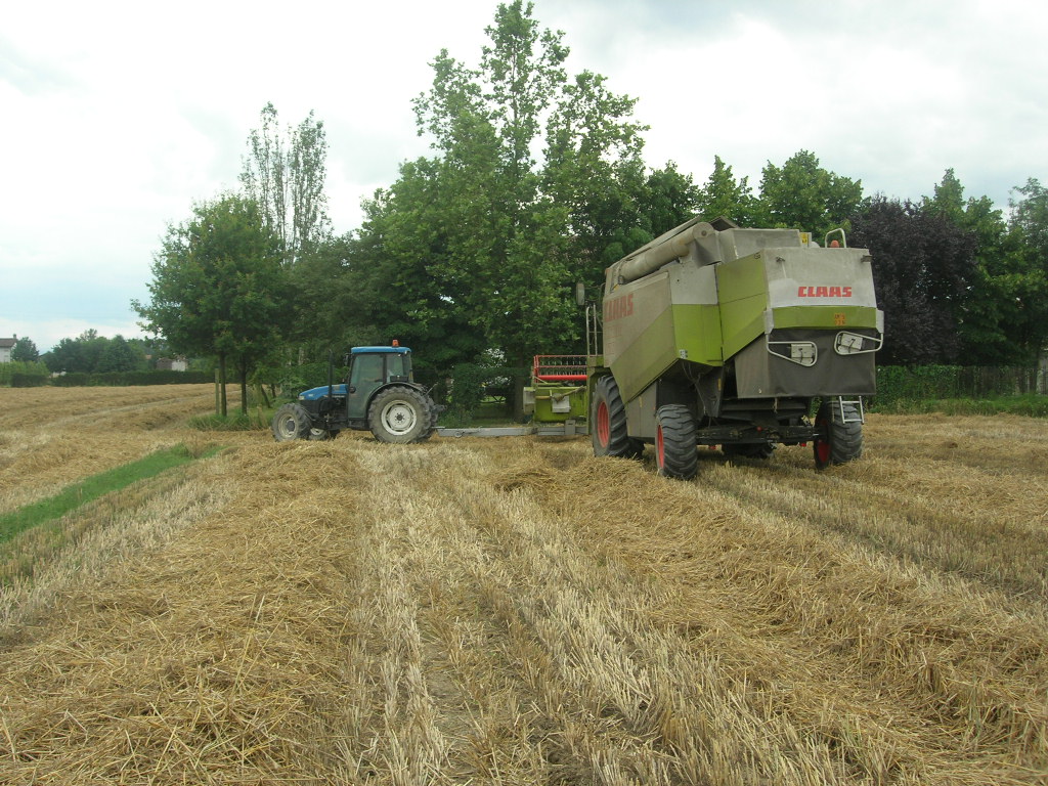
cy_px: 393
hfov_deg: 49.0
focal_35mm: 38
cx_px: 524
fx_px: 1150
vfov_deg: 37.7
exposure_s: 1/150
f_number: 4.8
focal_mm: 7.8
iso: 64
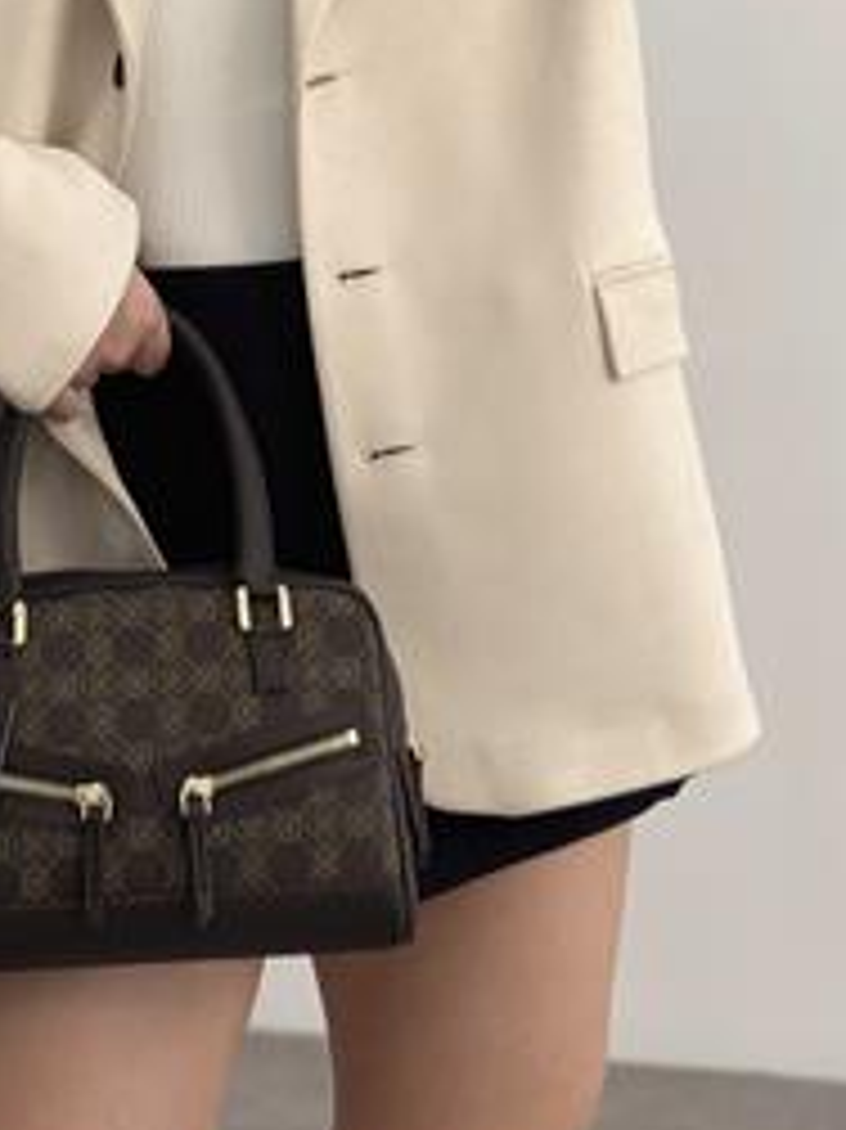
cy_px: 92
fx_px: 3327
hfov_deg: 14.5
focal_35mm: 102
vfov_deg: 18.9
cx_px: 351
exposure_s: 1/252
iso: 80
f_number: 1.78
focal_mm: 6.86
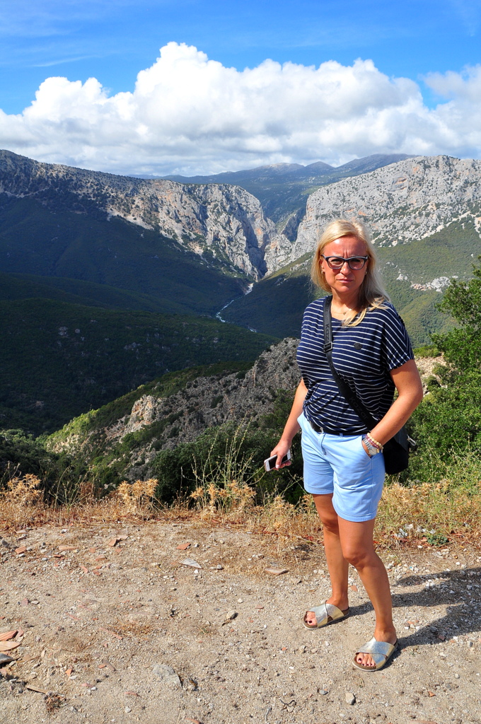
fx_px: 543
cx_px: 240
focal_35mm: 27
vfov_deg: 67.4
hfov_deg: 47.8
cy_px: 362
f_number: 10
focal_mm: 18
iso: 400
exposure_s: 1/400
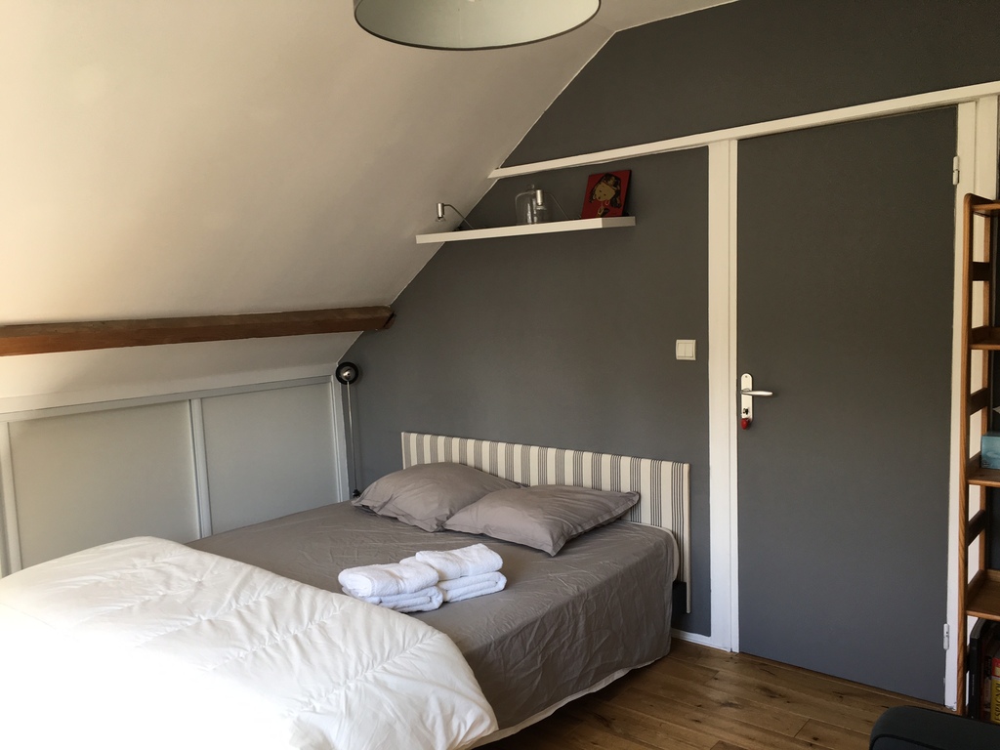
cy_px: 375
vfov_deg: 48.2
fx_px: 838
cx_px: 500
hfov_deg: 61.7
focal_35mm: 29
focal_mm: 4.15
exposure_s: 1/50
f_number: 2.2
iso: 32
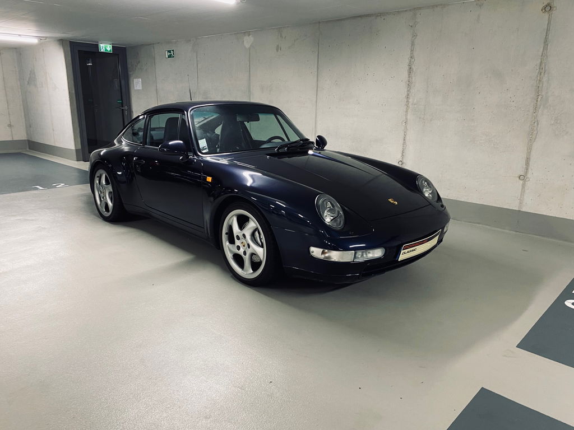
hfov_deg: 67.3
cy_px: 215
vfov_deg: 53.1
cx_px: 287
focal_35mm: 26
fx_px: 431
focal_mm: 4.25
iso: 125
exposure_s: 1/50
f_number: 1.8
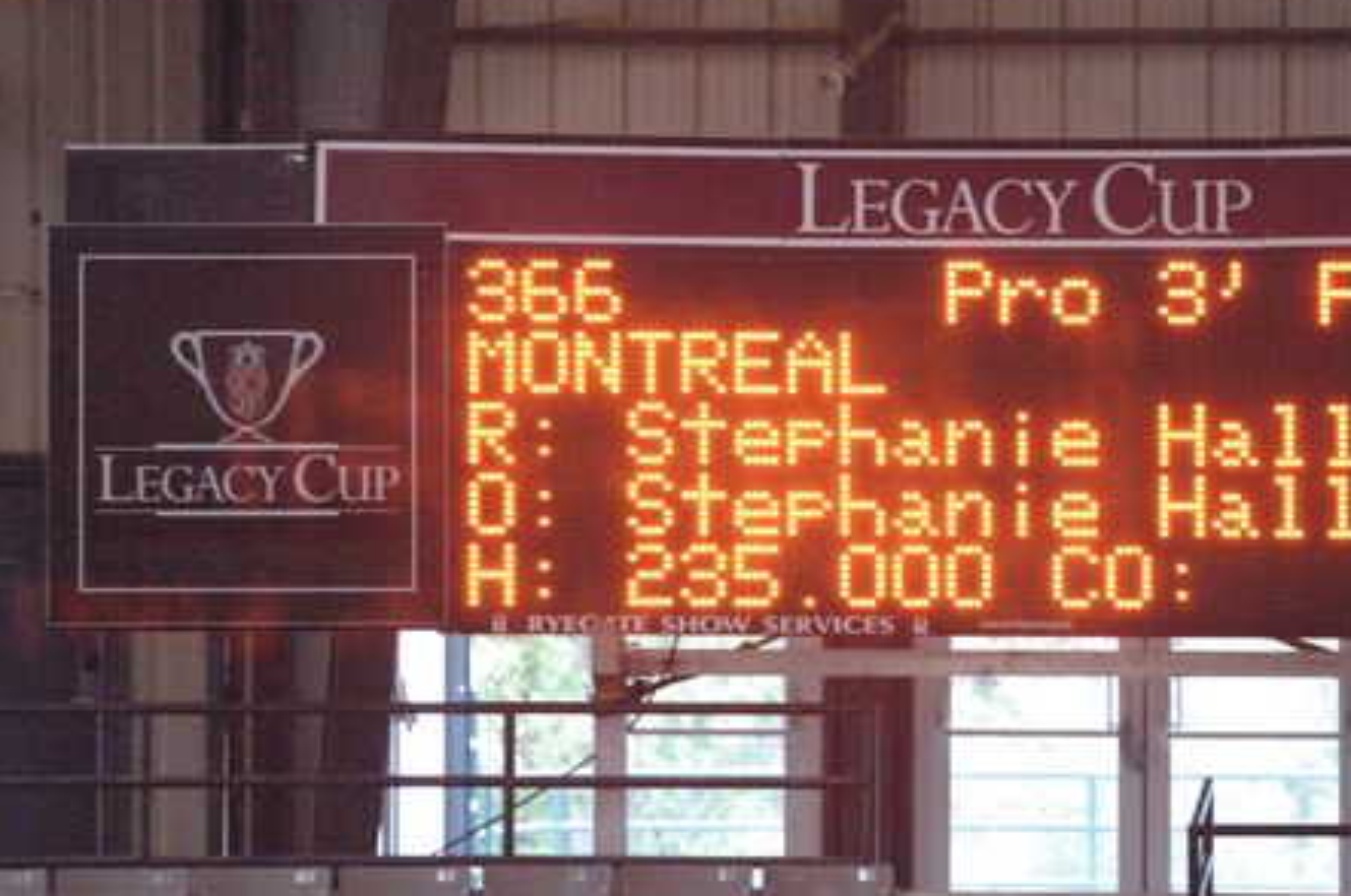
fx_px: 16226
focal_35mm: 433
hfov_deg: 4.8
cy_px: 407
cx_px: 826
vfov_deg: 3.2
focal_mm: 200
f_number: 2.8
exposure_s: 1/320
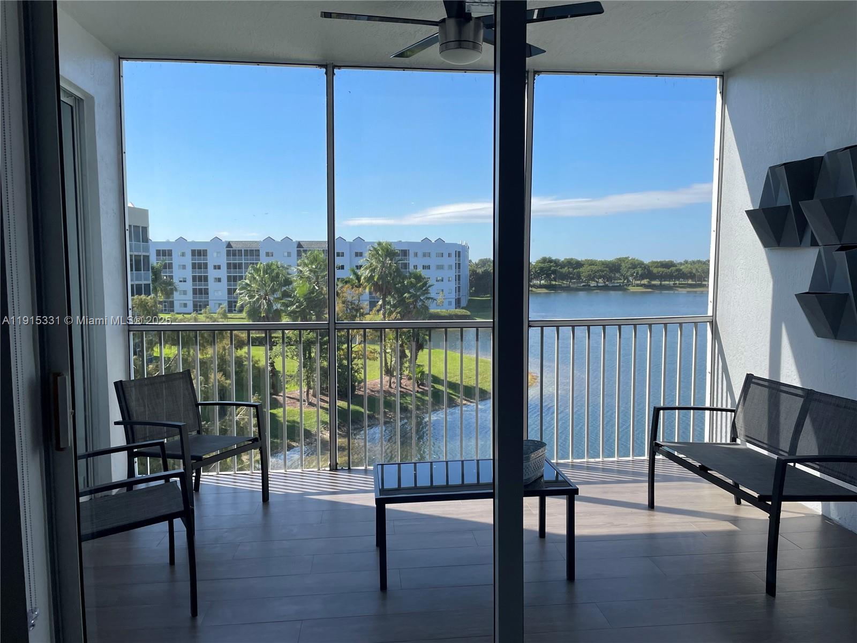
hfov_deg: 67.3
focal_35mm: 26
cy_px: 322
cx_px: 428
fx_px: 644
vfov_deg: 53.1
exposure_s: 1/1642
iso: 32
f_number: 1.6
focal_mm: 4.2
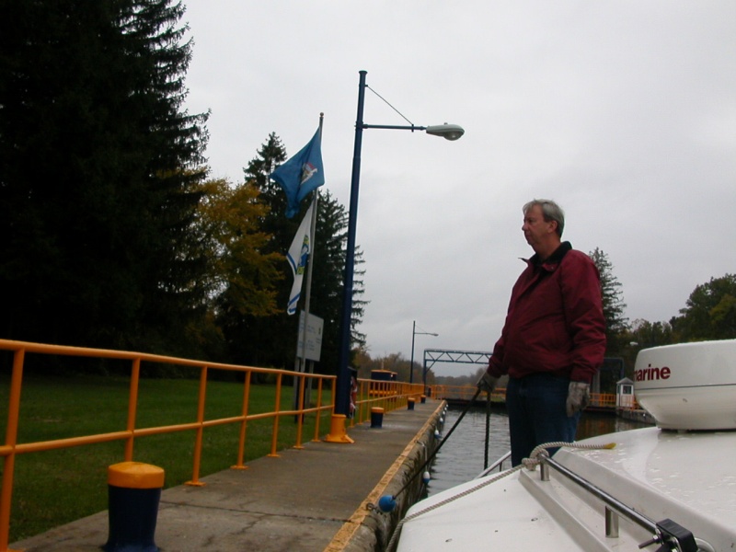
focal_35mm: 37
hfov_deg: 50.1
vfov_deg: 38.7
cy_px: 276
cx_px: 368
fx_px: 787
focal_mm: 5.6
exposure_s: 1/548
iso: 100
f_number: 4.5
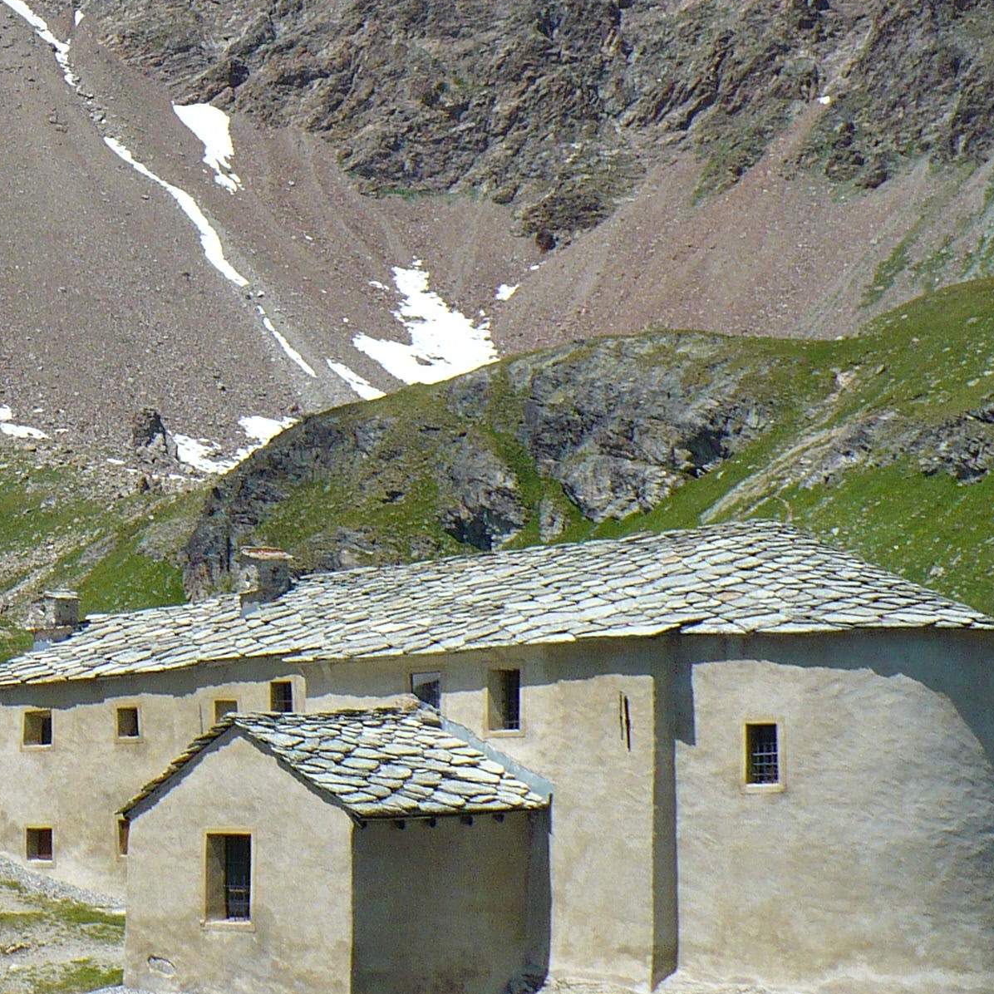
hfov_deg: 19.7
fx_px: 2729
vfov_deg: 20.5
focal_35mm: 84
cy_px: 287
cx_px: -106
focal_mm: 6.1
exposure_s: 1/200
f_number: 8
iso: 100
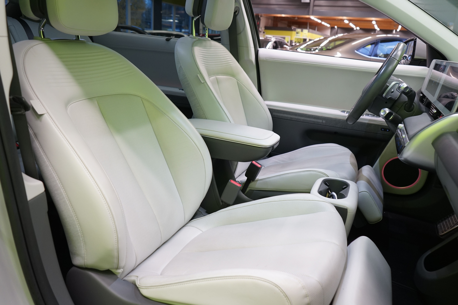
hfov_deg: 63.7
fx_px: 369
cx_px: 229
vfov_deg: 45.0
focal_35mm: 29
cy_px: 152
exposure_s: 1/25
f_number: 5
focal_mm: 29
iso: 1000
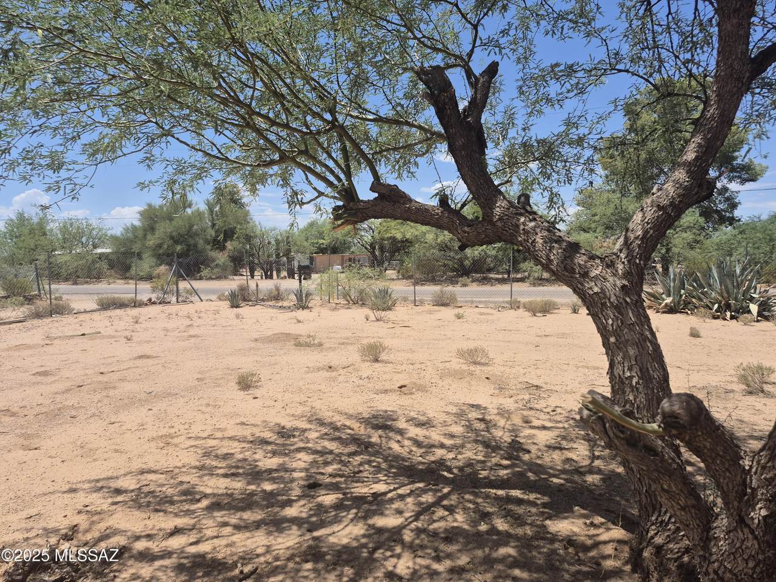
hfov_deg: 73.9
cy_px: 291
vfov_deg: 58.9
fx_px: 516
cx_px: 388
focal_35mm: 23
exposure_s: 1/2088
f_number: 1.8
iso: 25
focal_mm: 5.4
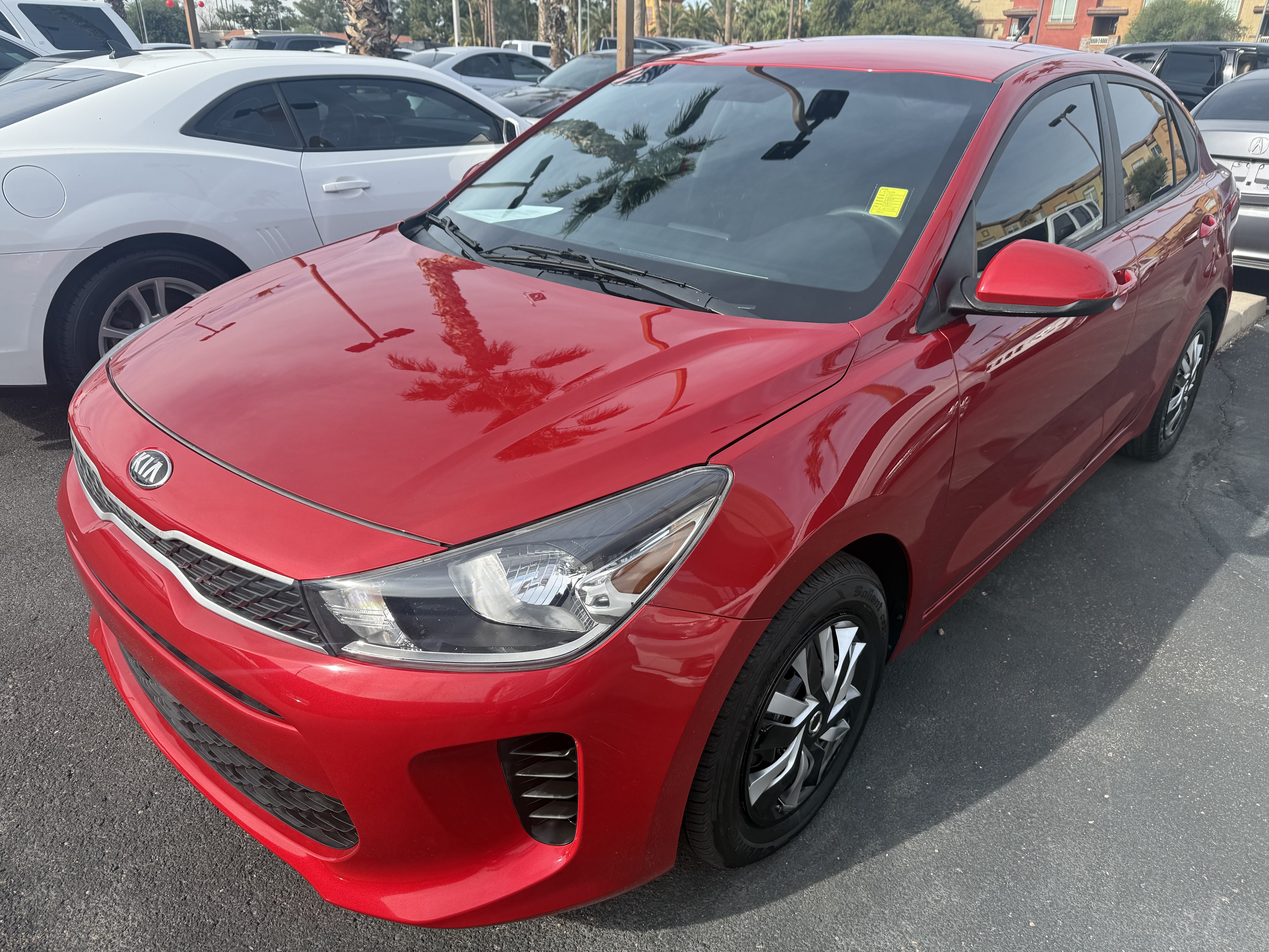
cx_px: 634
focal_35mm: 24
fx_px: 880
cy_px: 476
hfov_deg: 71.6
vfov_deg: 56.8
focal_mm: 6.76
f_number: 1.78
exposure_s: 1/2110
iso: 80
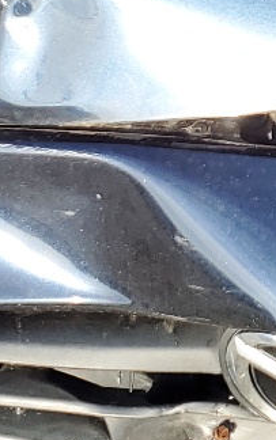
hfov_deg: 9.5
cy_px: -42
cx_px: 368
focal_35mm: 136
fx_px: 1634
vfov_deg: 15.0
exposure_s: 1/625
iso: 50
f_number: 1.5
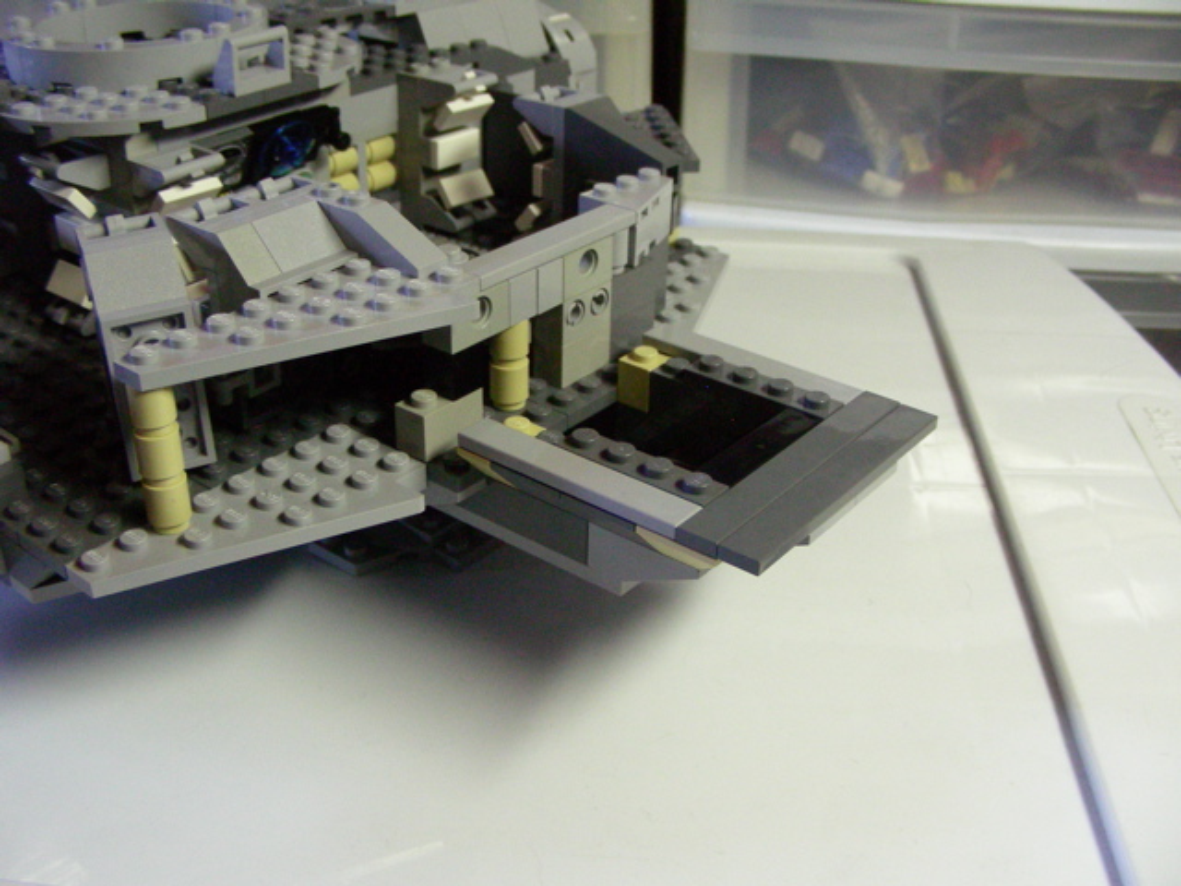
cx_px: 590
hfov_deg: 49.0
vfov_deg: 37.7
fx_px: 1296
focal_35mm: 38
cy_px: 443
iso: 400
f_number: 3.5
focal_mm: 6.3
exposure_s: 1/40.7
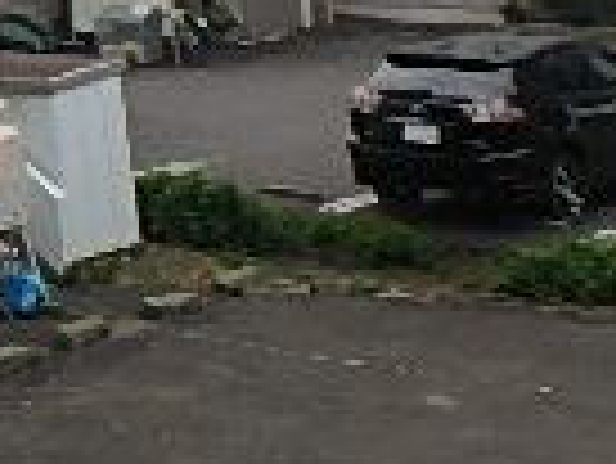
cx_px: -652
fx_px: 1745
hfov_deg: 15.5
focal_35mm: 98
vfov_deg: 13.5
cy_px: -374
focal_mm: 3.7
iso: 125
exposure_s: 1/500
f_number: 3.5
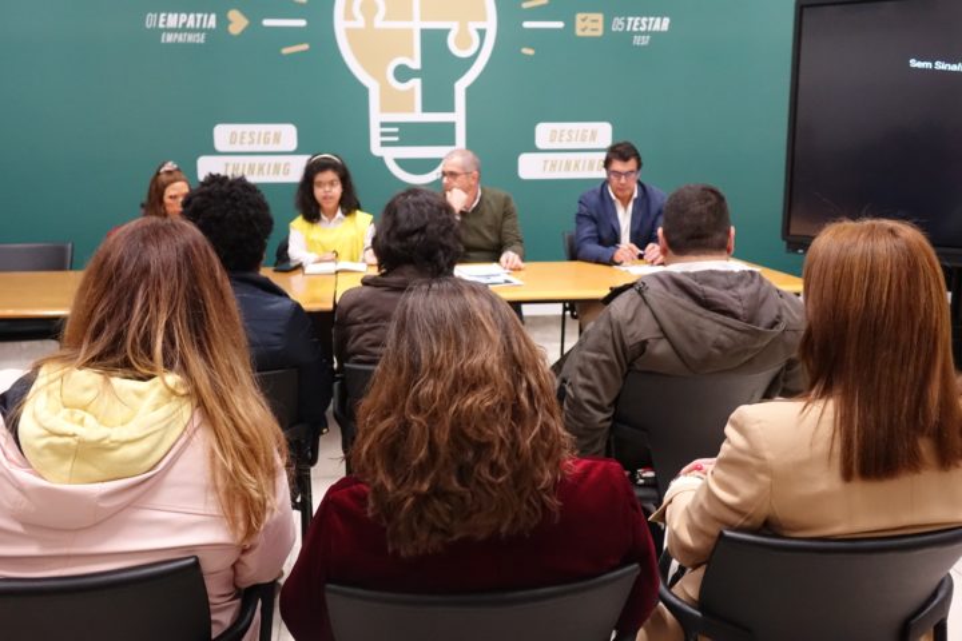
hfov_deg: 55.8
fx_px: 908
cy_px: 320
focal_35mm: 34
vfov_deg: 38.9
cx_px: 481
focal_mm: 12.56
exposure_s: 1/125
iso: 2000
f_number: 2.8
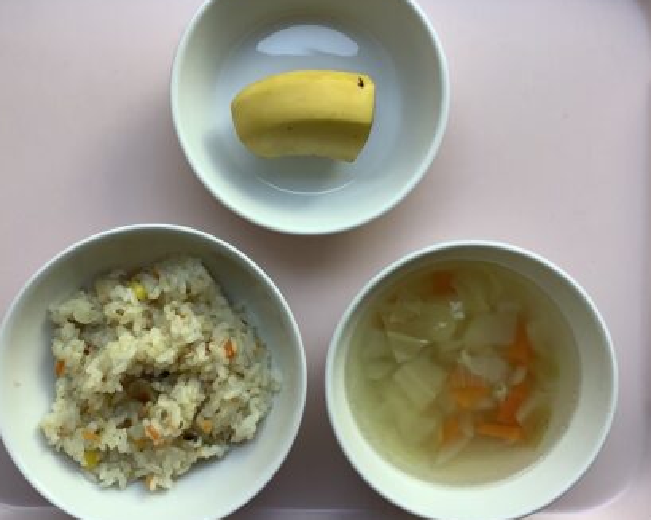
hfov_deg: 49.0
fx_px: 713
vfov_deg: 40.1
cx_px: 296
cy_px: 228
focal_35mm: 37
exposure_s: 1/100
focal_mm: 3.3
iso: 32
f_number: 2.4
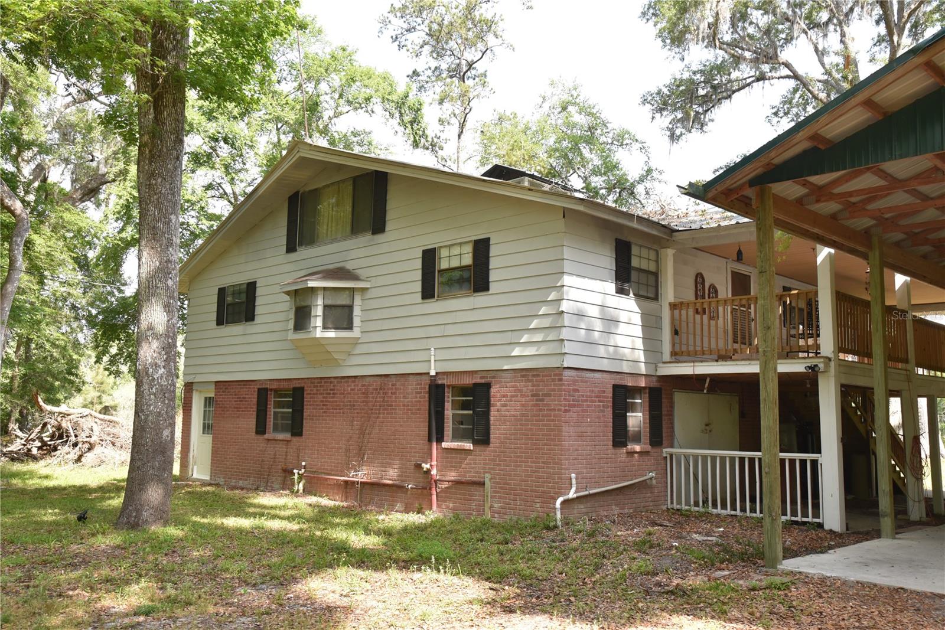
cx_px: 472
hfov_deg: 58.7
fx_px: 840
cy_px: 315
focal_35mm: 32
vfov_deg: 41.1
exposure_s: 1/320
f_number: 9
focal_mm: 32
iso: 1250
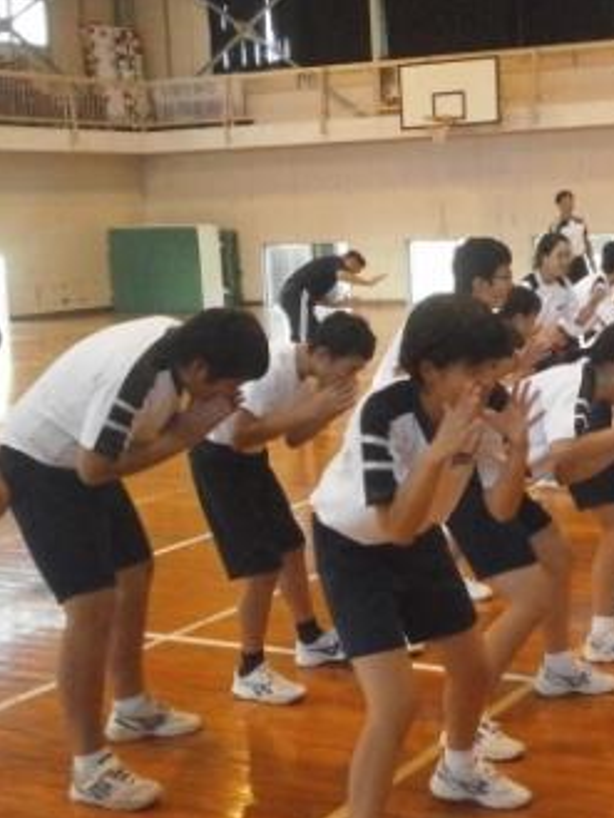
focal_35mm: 64
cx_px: 512
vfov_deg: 30.3
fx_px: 1513
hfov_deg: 22.6
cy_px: 413
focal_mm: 8.3
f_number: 3.4
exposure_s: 1/250
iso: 1600
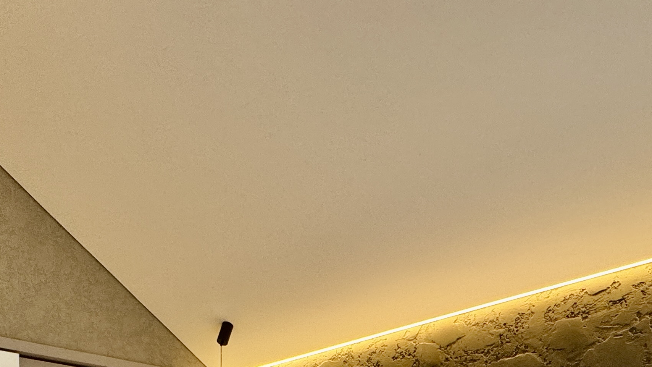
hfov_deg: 54.1
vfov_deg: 24.2
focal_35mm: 36
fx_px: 622
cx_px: 215
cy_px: 577
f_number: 2.2
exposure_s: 1/99
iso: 160
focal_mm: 2.22
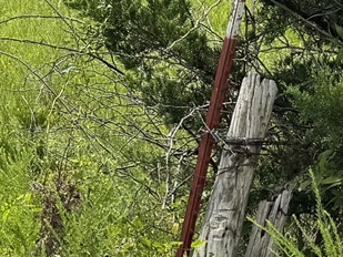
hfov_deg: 12.2
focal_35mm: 149
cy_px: -138
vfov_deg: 9.7
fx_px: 1477
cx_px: -271
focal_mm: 6.76
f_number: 1.78
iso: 80
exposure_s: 1/6410
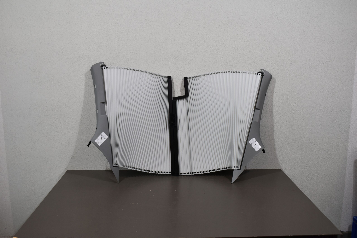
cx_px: 178
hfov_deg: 53.1
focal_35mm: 36
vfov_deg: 36.9
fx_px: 357
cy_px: 119
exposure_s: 1/125
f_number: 5.6
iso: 360
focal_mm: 24
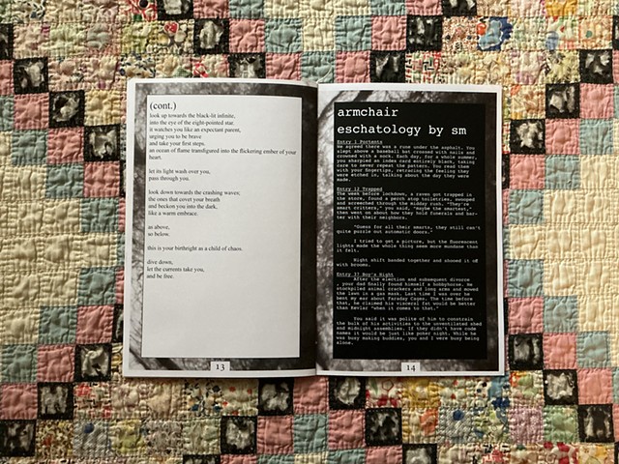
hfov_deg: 61.7
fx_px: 519
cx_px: 310
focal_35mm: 29
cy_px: 232
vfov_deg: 48.2
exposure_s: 1/30
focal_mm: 3
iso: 500
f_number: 1.8
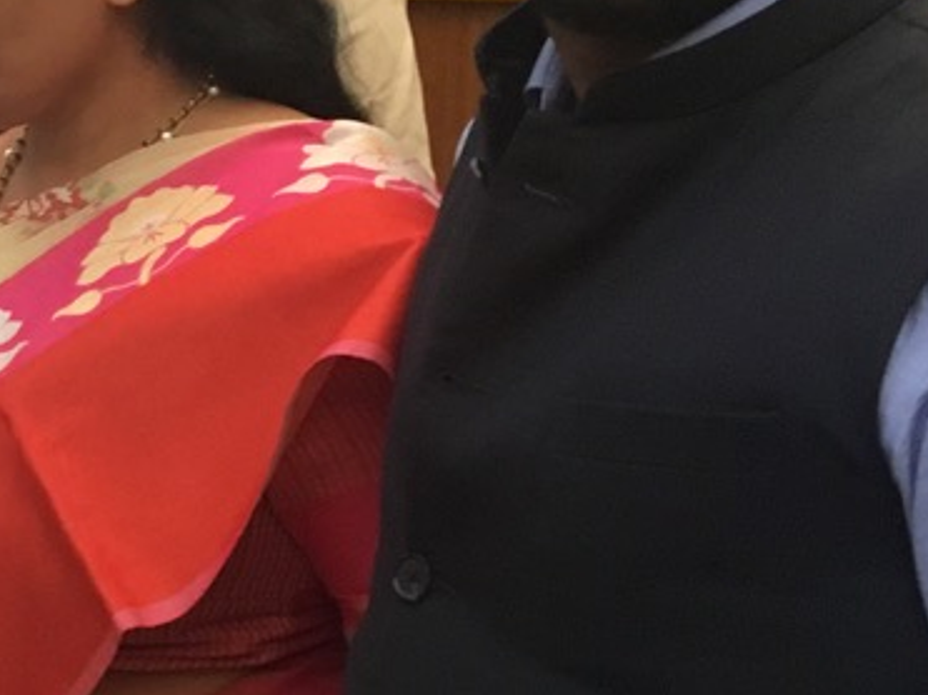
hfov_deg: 17.5
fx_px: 2680
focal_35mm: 100
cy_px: 258
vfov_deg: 14.8
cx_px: -505
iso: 160
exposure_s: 1/33
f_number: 2.2
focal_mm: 4.15
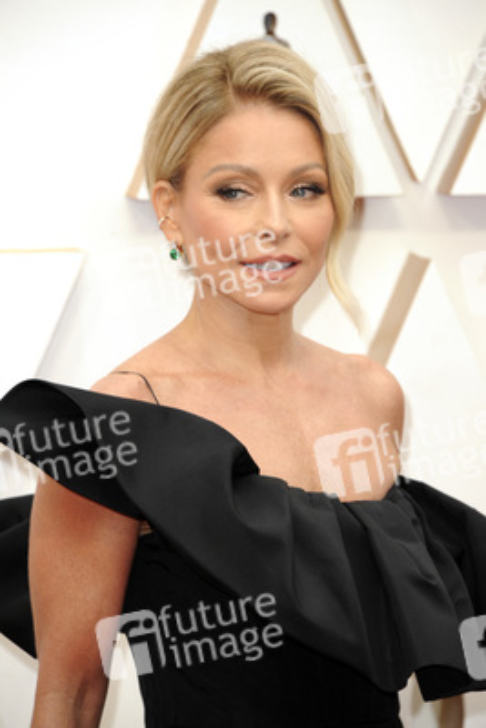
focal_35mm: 250
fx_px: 5058
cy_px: 364
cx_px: 243
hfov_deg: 5.5
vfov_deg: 8.2
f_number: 6.3
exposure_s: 1/250
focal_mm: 250
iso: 1000
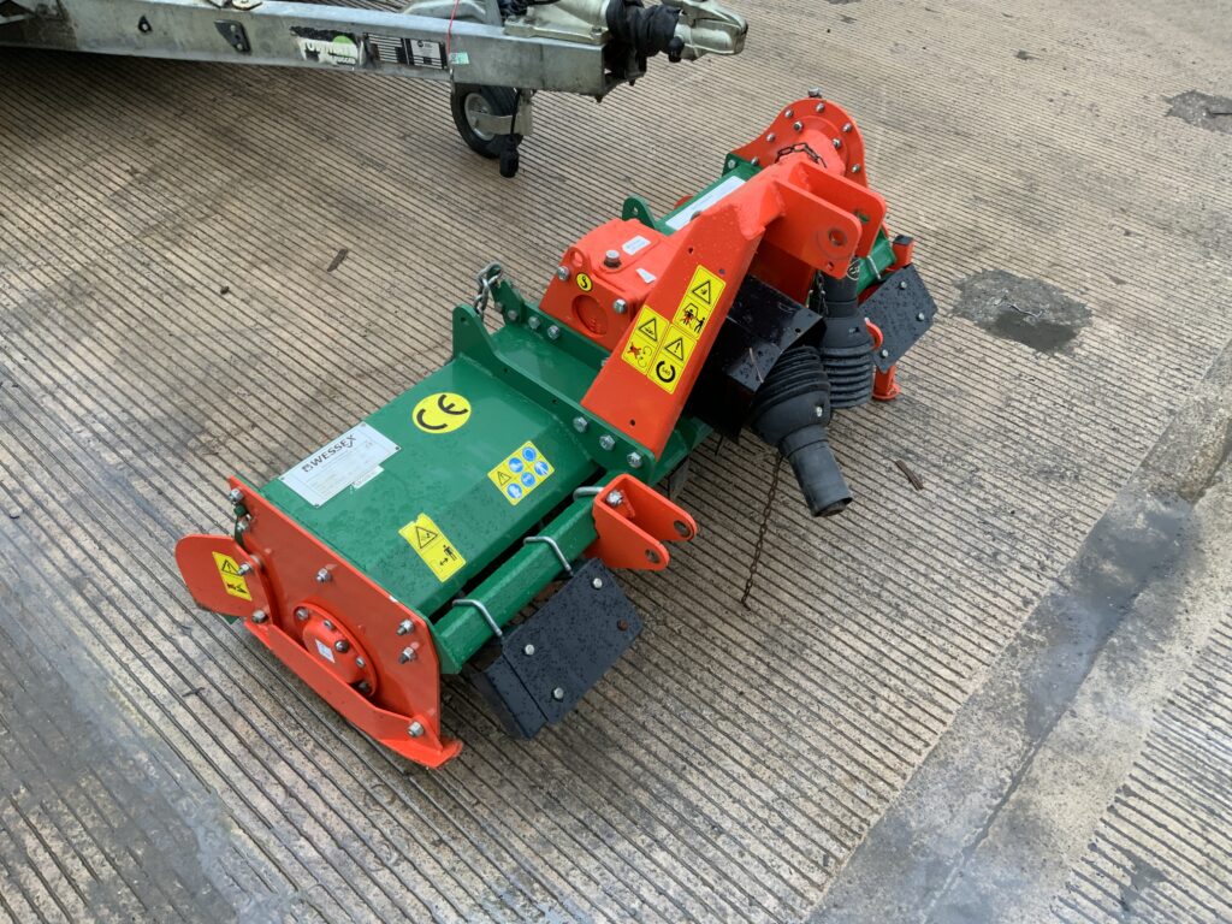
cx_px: 616
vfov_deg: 48.2
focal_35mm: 29
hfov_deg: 61.7
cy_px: 462
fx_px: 1032
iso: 50
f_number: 1.8
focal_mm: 3
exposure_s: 1/122
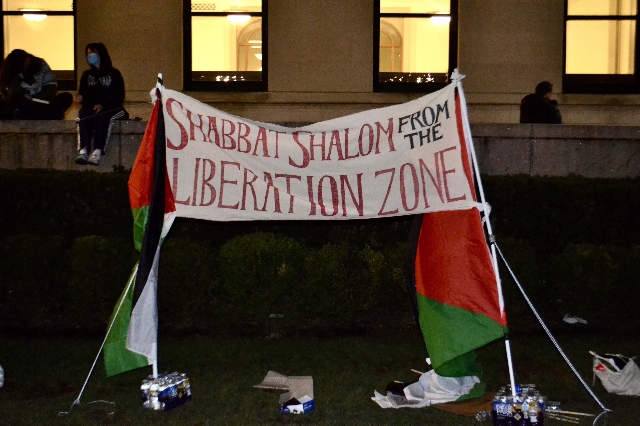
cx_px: 320
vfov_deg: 28.1
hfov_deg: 41.1
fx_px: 853
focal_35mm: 48
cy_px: 213
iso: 3200
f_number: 4.8
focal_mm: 32
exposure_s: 1/60
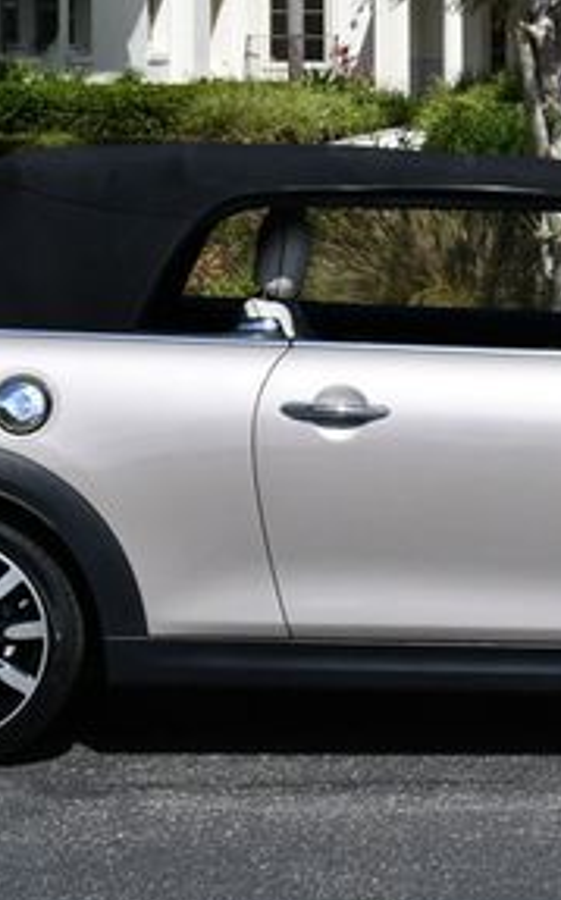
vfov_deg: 15.8
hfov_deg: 9.9
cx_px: 498
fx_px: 3234
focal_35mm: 132
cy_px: 263
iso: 100
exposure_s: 1/320
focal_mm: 29
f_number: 9
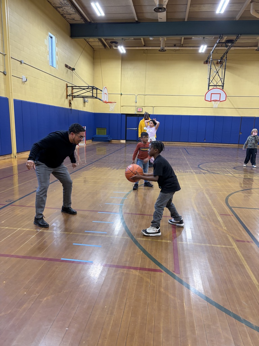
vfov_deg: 67.3
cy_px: 173
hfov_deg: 53.1
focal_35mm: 26
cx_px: 130
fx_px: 259
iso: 200
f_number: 1.6
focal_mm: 5.96
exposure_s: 1/60
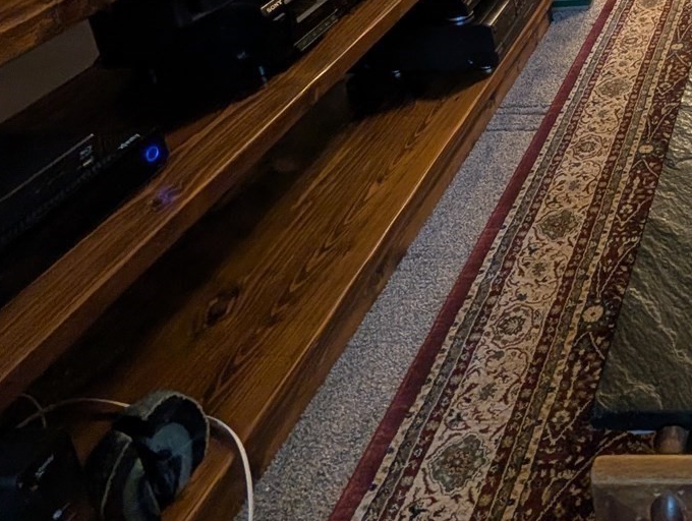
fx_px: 721
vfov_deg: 31.4
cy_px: -143
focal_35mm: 36
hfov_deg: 39.3
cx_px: 803
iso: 73
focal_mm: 2.02
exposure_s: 1/24
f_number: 1.7
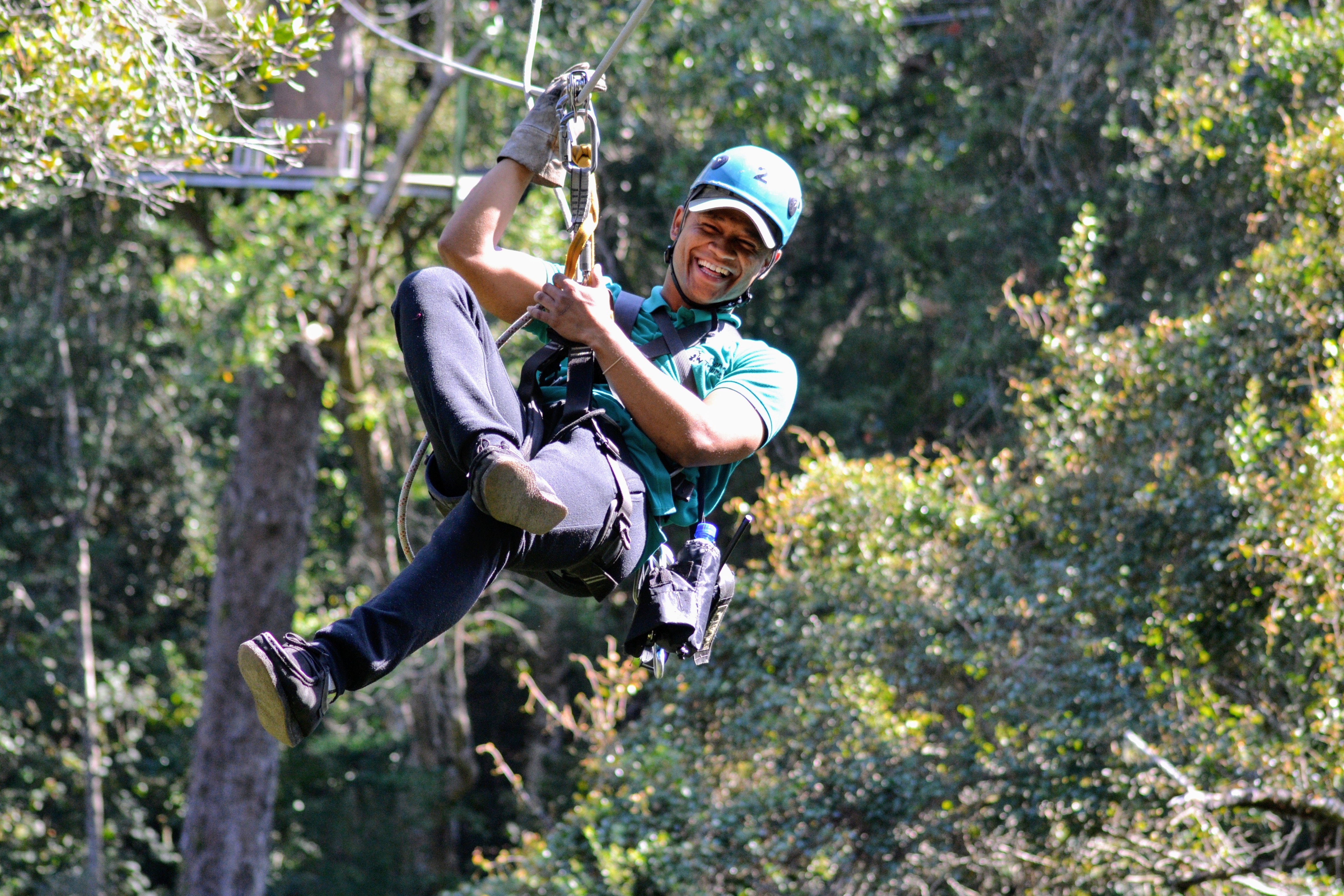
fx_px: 3920
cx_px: 672
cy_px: 448
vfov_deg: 13.0
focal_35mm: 105
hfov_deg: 19.5
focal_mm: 70
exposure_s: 1/500
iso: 640
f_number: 4
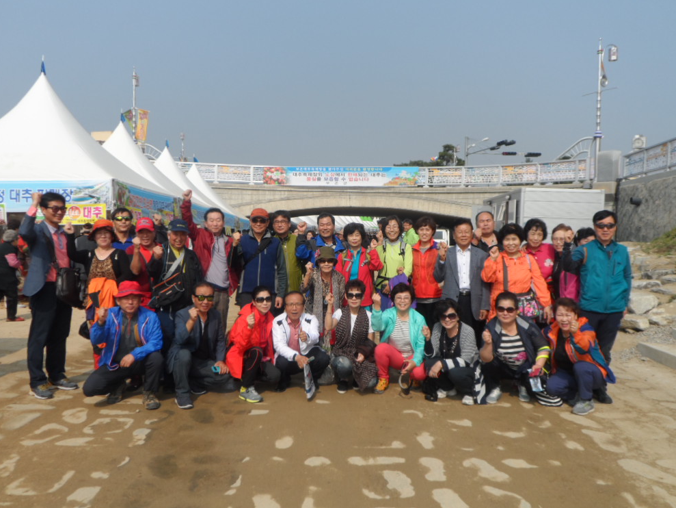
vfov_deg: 48.2
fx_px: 566
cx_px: 330
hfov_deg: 61.6
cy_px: 249
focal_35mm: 29
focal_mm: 4.9
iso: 80
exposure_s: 1/125
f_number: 8.8
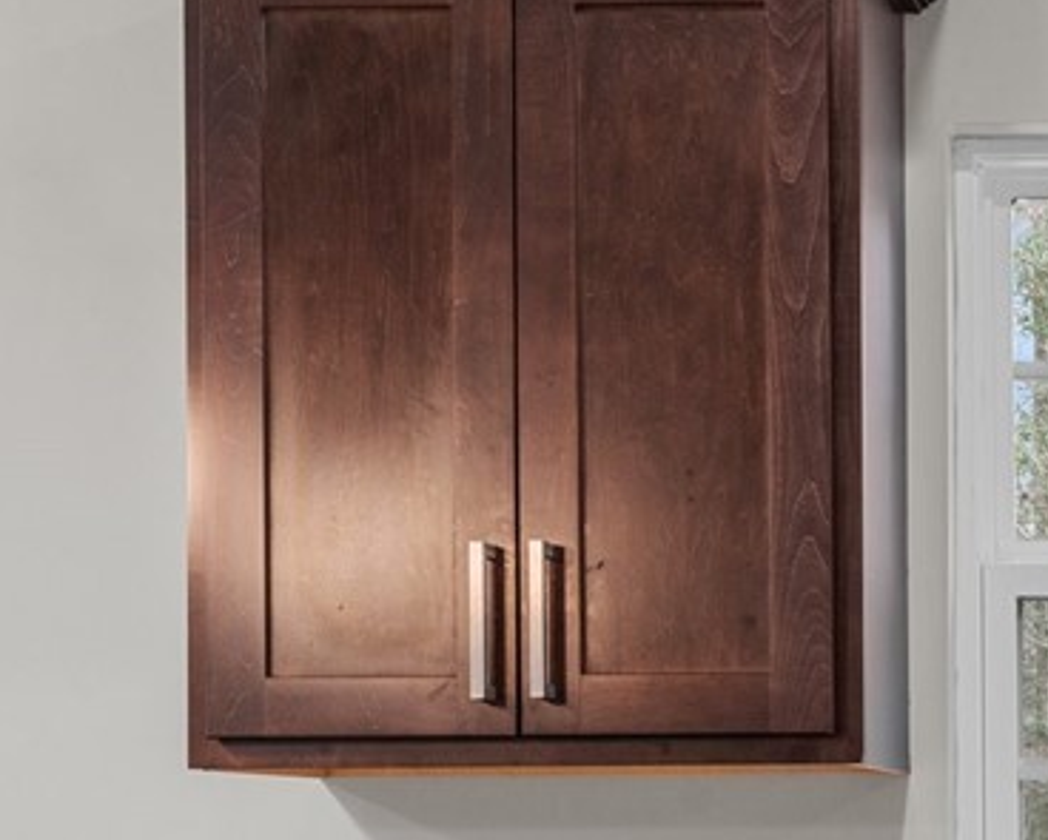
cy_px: 824
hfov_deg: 18.5
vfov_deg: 15.9
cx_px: 1403
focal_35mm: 95
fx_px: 2961
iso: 320
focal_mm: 34.5
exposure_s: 1/5
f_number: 8
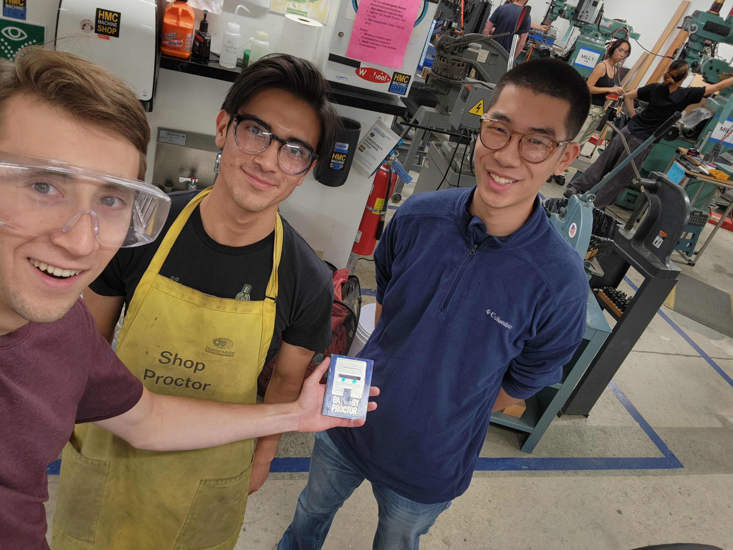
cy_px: 275
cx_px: 366
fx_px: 529
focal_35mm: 25
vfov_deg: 54.9
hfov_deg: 69.4
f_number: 2.2
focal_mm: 3.3
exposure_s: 1/100
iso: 250
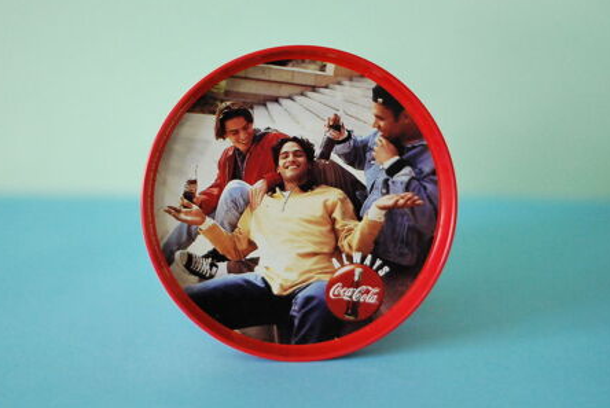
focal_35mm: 81
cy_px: 192
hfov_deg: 25.0
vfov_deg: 16.9
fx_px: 1374
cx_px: 289
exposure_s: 1/2000
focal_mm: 50
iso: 1600
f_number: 1.8
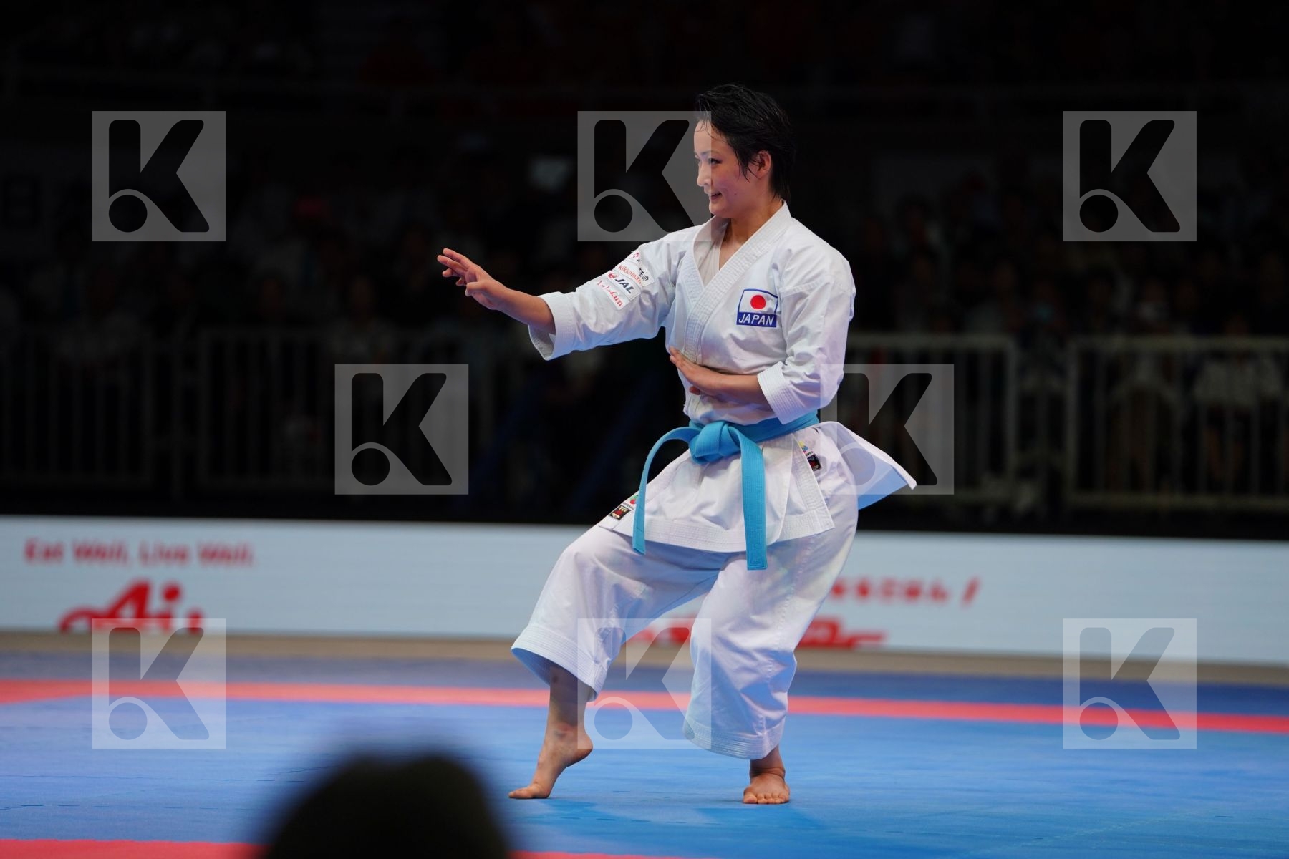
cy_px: 430
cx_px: 644
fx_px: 6409
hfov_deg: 11.5
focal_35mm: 179
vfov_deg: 7.7
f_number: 2.8
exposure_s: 1/1000
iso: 640
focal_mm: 179
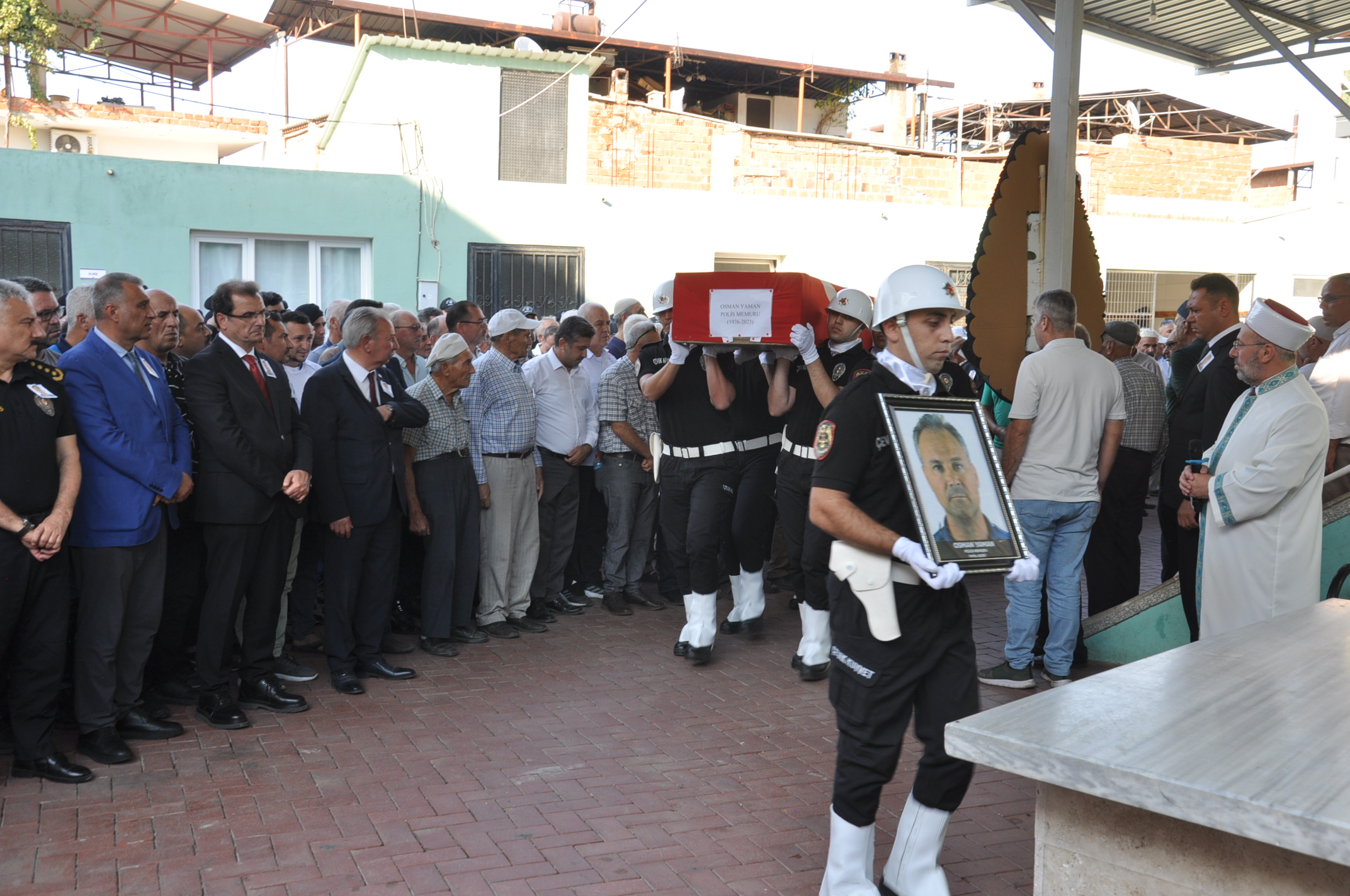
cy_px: 448
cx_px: 675
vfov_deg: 35.4
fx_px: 1405
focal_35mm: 38
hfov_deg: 51.3
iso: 200
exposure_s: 1/60
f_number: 8
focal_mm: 25
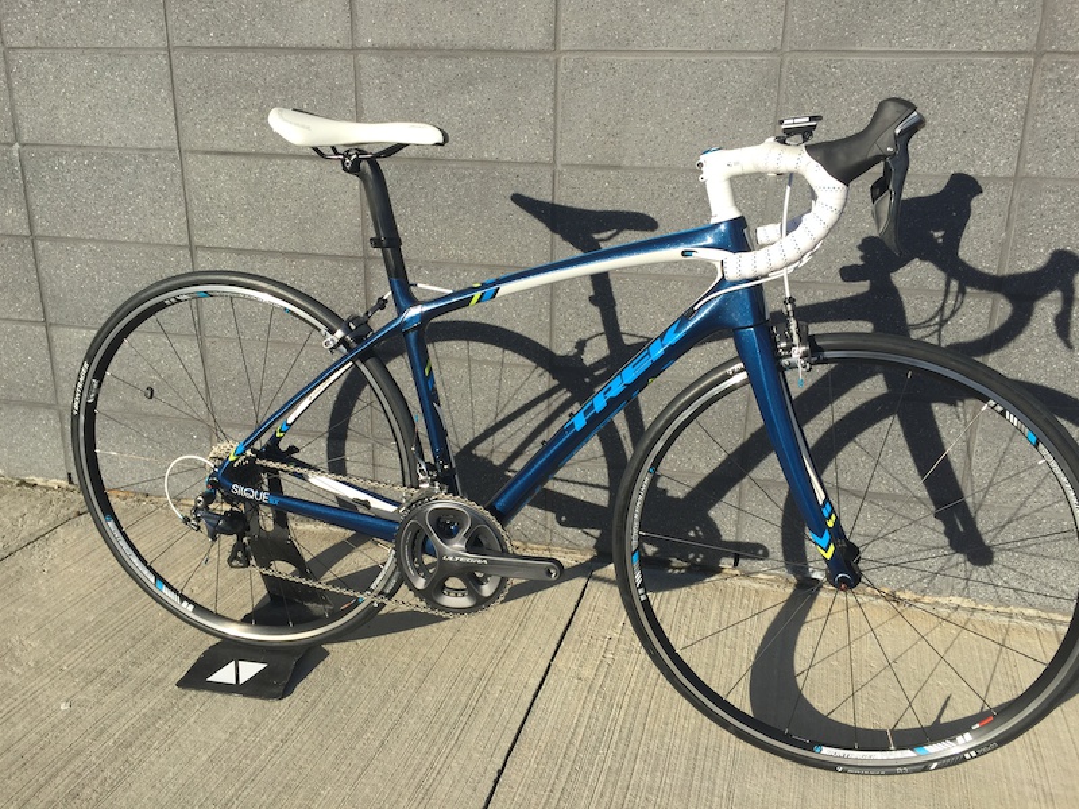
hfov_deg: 61.7
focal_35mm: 29
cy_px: 404
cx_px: 540
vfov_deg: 48.2
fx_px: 904
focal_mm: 4.15
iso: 32
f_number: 2.2
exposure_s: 1/1276
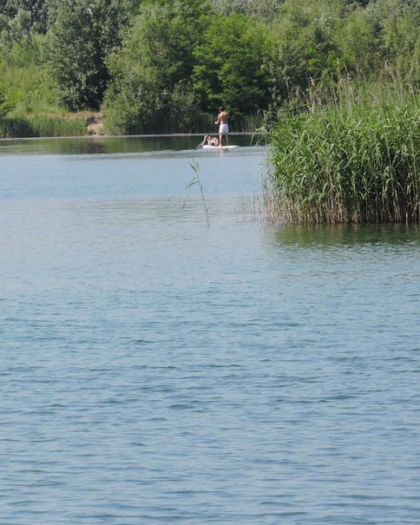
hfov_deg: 4.2
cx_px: 14
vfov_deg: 5.2
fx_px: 5780
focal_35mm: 372
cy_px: 197
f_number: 4.6
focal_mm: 40.1
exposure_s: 1/500
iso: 100
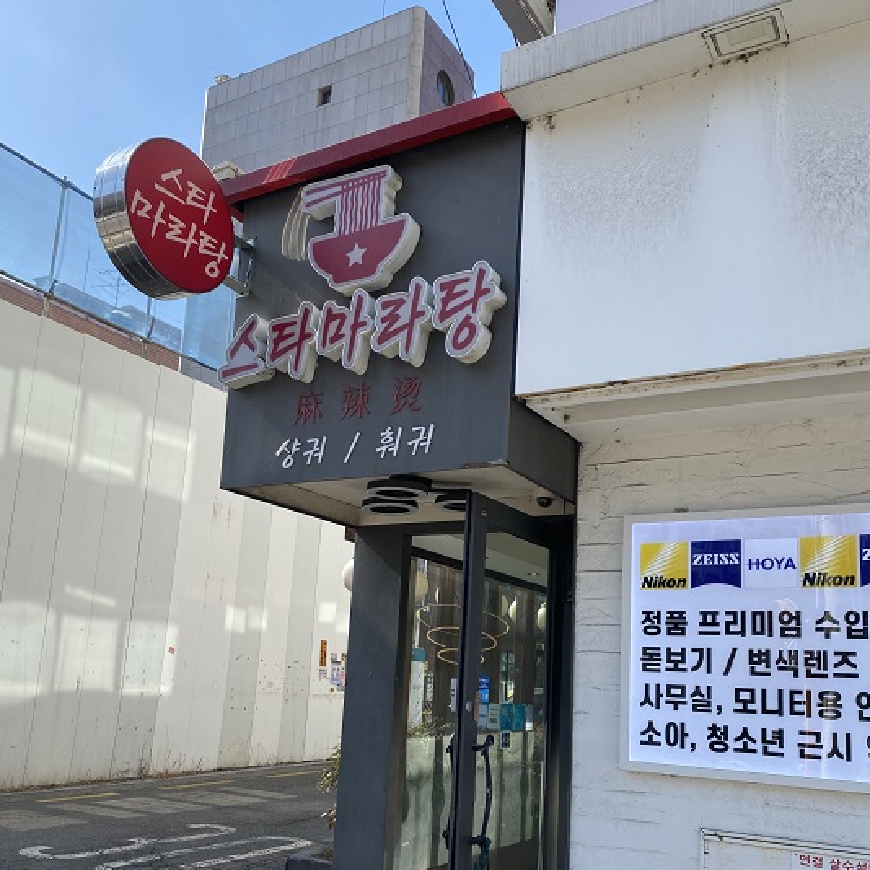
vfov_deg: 51.8
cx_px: 437
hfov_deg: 52.5
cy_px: 560
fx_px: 881
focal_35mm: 31
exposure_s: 1/1218
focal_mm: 4.25
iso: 32
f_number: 1.8
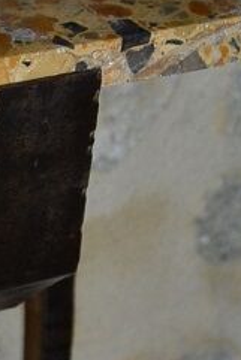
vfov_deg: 13.6
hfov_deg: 9.1
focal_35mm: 150
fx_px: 1508
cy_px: 146
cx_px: -7
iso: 640
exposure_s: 1/60
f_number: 3.8
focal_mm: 21
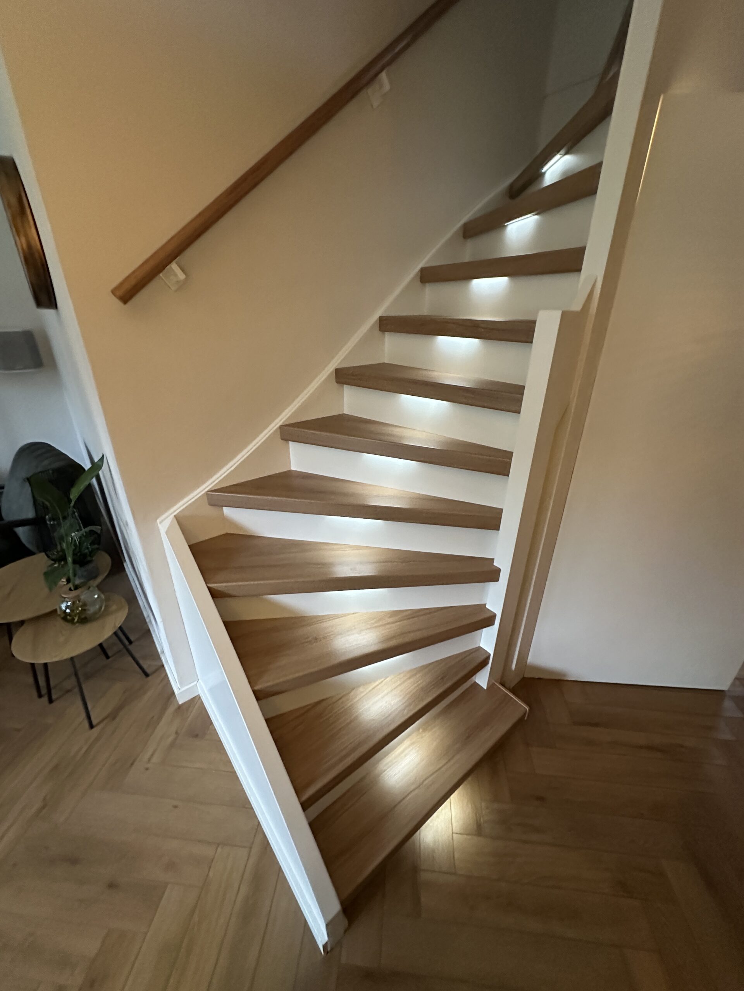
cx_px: 372
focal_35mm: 14
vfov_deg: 102.1
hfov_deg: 85.7
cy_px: 496
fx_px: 401
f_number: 2.2
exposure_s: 1/59
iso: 800
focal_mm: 2.22
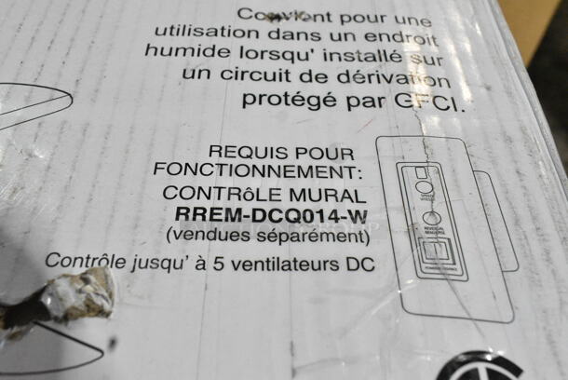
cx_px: 284
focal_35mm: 32
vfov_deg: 41.8
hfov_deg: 59.4
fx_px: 497
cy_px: 190
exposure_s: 1/500
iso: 6400
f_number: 11
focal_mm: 21
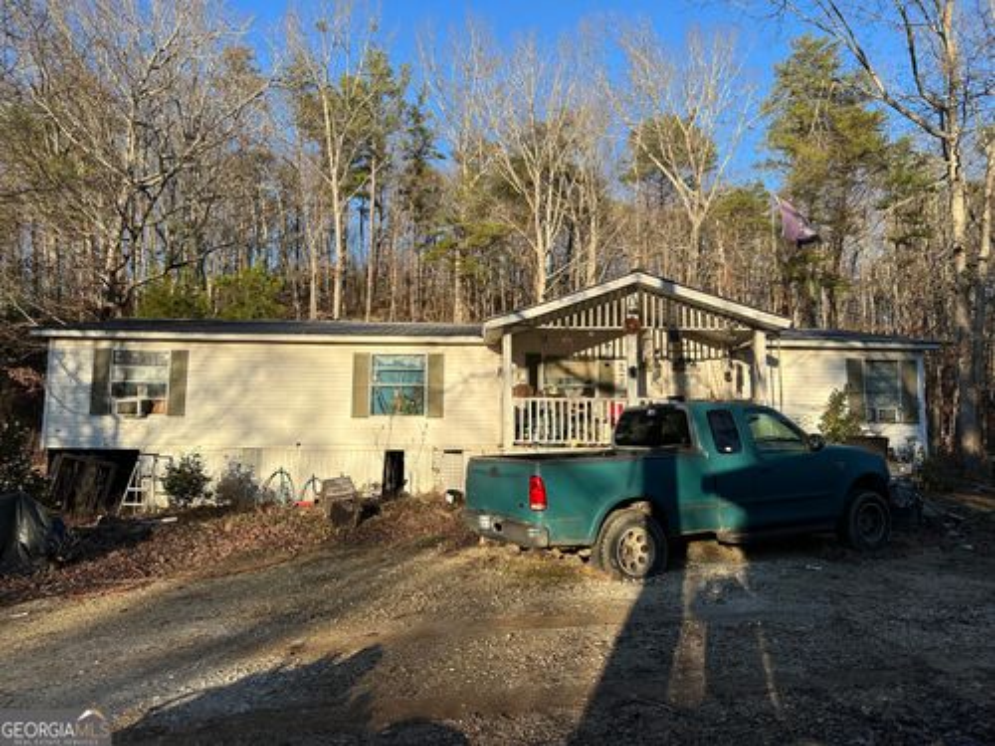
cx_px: 498
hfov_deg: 71.6
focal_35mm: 24
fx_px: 690
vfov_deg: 56.8
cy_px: 373
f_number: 1.78
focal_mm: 6.86
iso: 80
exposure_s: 1/2299
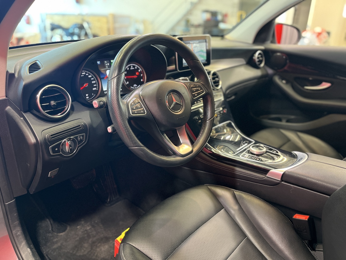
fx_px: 260
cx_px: 173
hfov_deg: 67.3
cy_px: 130
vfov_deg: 53.1
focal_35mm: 26
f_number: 1.6
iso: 400
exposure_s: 1/50
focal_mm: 5.1
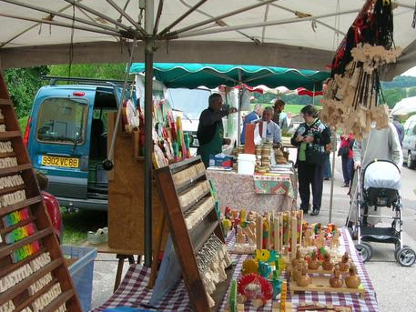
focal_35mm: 49
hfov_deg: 38.8
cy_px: 192
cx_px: 233
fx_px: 589
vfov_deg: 29.6
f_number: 2.8
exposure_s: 1/45.8
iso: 50
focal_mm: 5.8
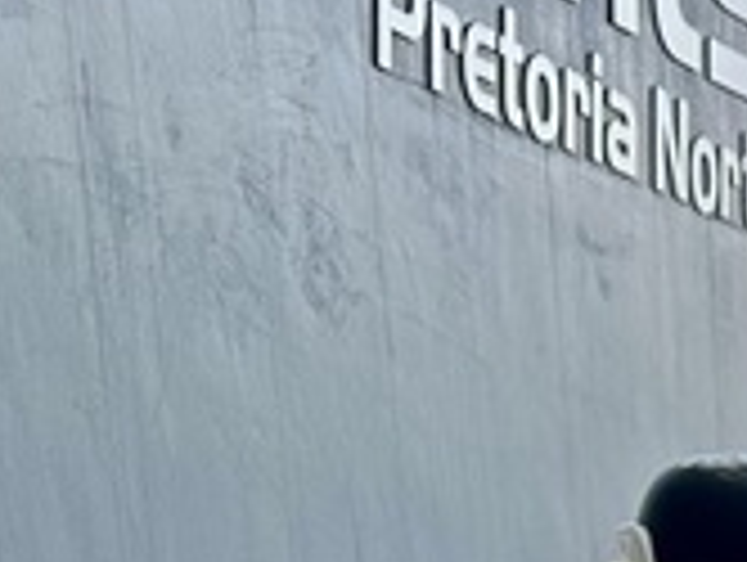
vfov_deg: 8.7
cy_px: 1524
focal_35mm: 148
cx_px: 1966
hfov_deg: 10.7
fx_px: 3198
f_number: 1.78
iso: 64
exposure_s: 1/127
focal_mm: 6.86
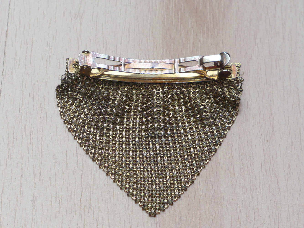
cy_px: 114
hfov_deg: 9.2
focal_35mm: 214
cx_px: 152
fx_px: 1880
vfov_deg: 6.9
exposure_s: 1/60
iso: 100
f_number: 4.2
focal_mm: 29.6
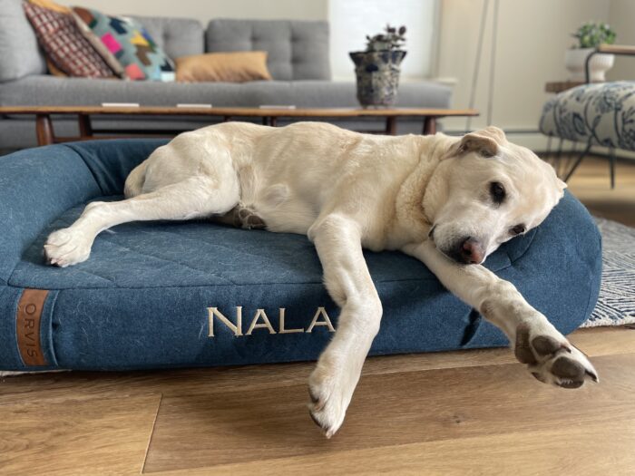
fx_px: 477
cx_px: 318
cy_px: 238
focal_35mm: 26
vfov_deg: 53.1
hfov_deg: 67.3
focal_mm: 4.2
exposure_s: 1/121
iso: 80
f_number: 1.6
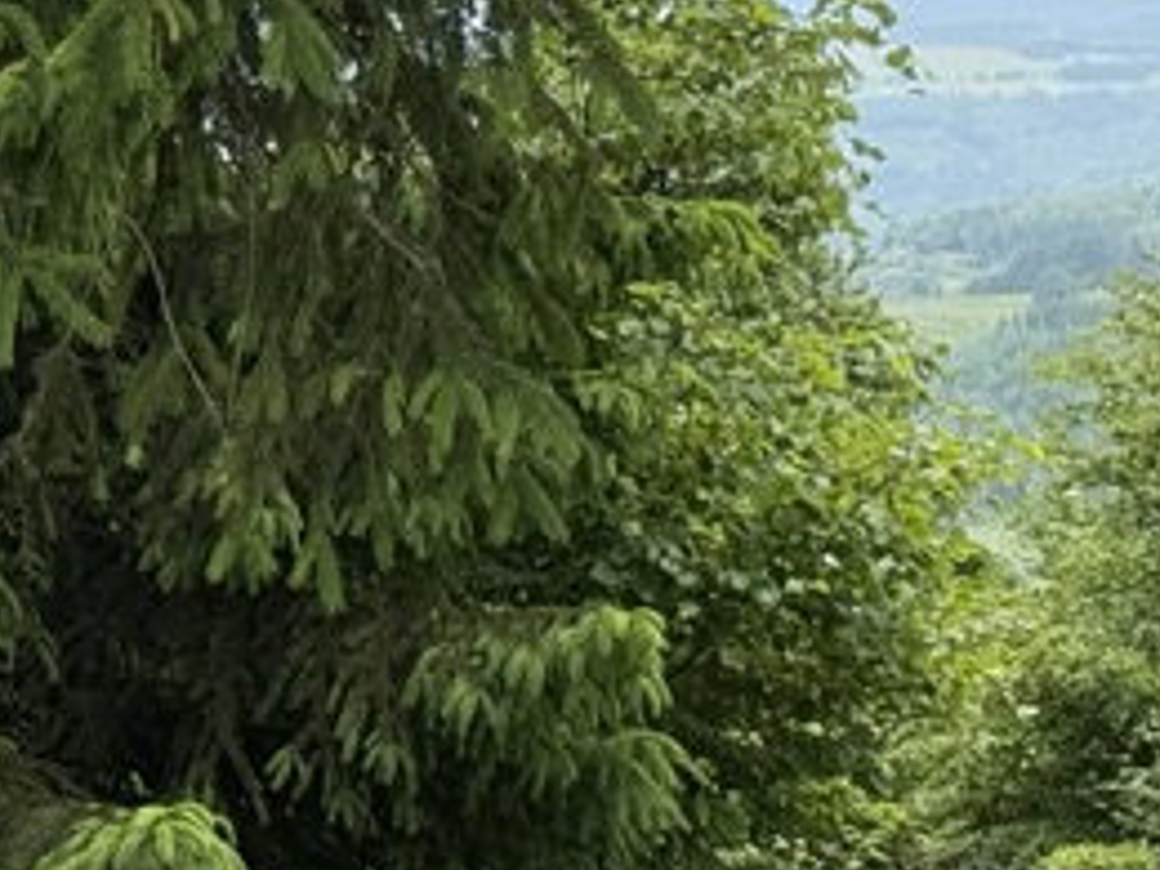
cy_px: -250
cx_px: 1530
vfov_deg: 7.8
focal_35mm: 189
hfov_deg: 10.2
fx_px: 6333
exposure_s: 1/1931
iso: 64
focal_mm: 6.76
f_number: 1.78
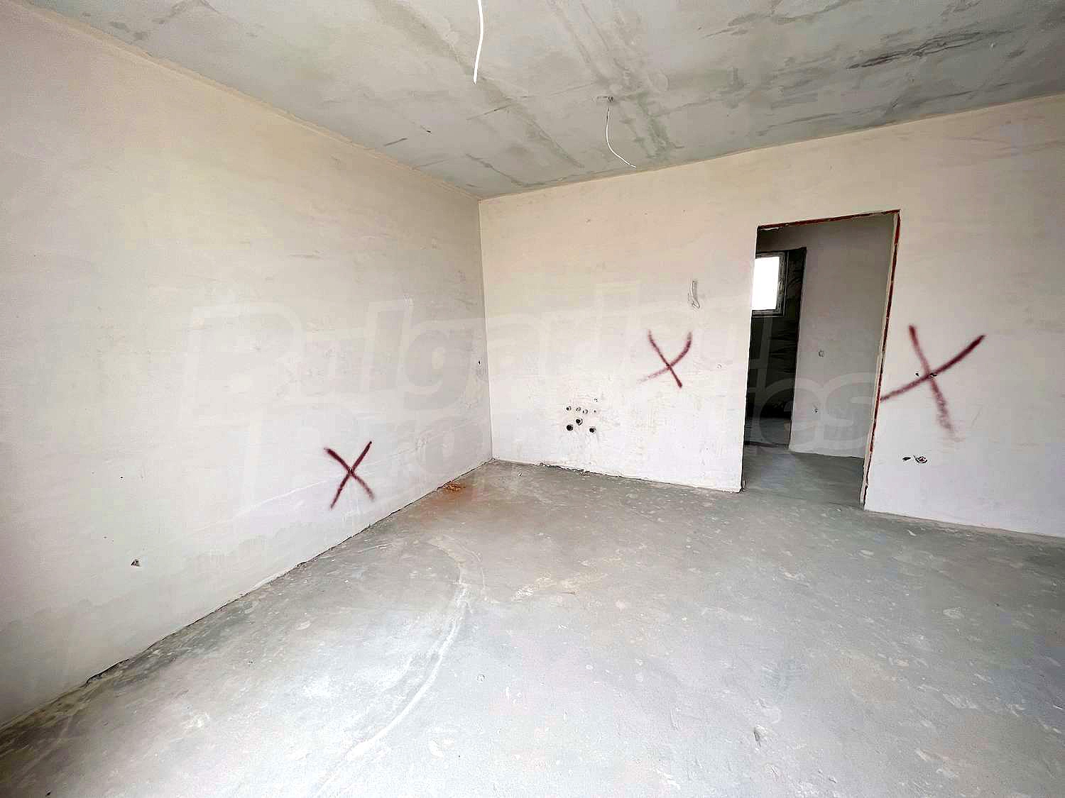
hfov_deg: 106.2
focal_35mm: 13
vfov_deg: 89.9
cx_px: 532
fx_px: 400
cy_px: 399
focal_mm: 1.57
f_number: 1.8
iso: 32
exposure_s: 1/126
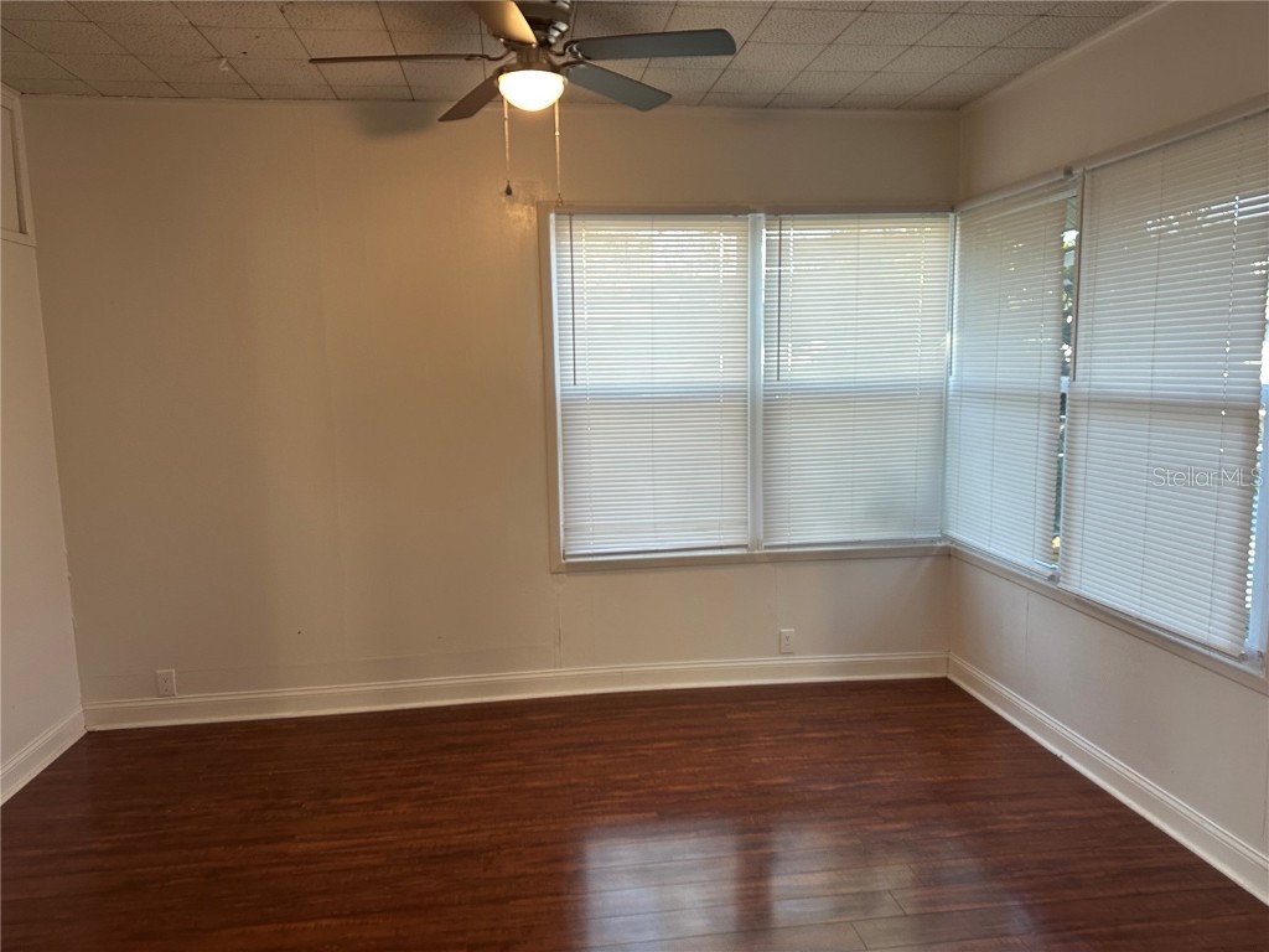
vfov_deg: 56.8
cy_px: 476
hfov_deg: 71.6
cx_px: 634
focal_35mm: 24
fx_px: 880
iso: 250
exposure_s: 1/60
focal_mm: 6.86
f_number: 1.78
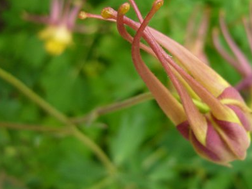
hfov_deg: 33.7
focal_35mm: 57
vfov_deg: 25.5
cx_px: 152
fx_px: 415
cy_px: 59
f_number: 2.8
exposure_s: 1/125
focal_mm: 5.8
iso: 100
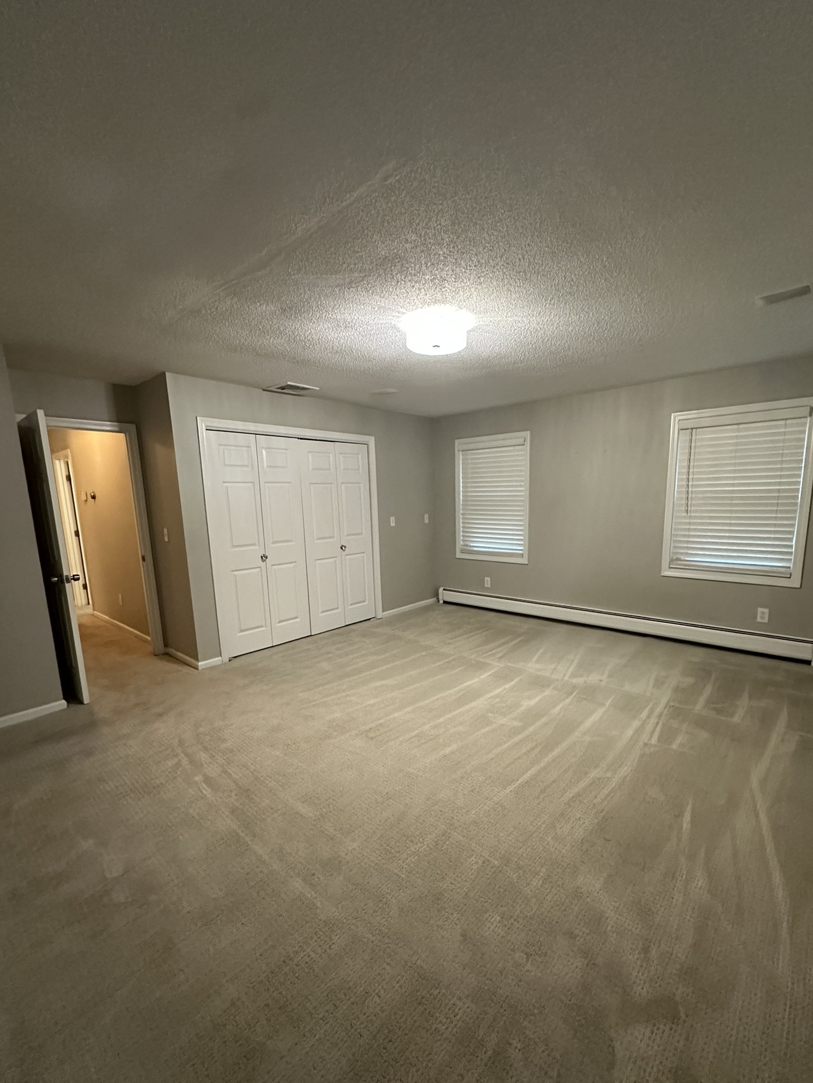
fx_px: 470
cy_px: 576
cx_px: 427
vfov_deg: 98.0
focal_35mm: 15
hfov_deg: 81.7
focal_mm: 2.22
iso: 640
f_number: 2.2
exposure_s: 1/60
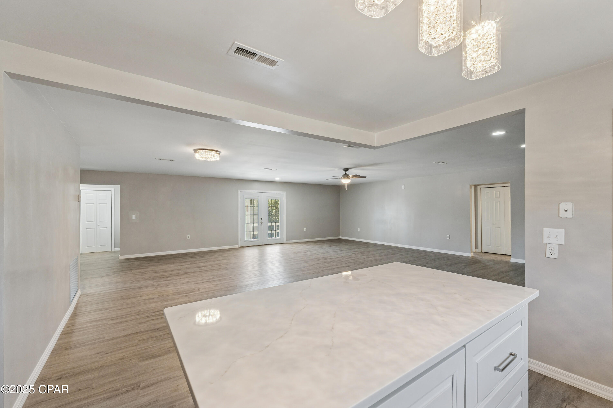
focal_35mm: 15
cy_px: 204
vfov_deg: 77.3
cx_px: 306
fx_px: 255
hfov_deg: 100.4
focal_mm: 10
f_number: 10
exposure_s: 1/20
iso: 250
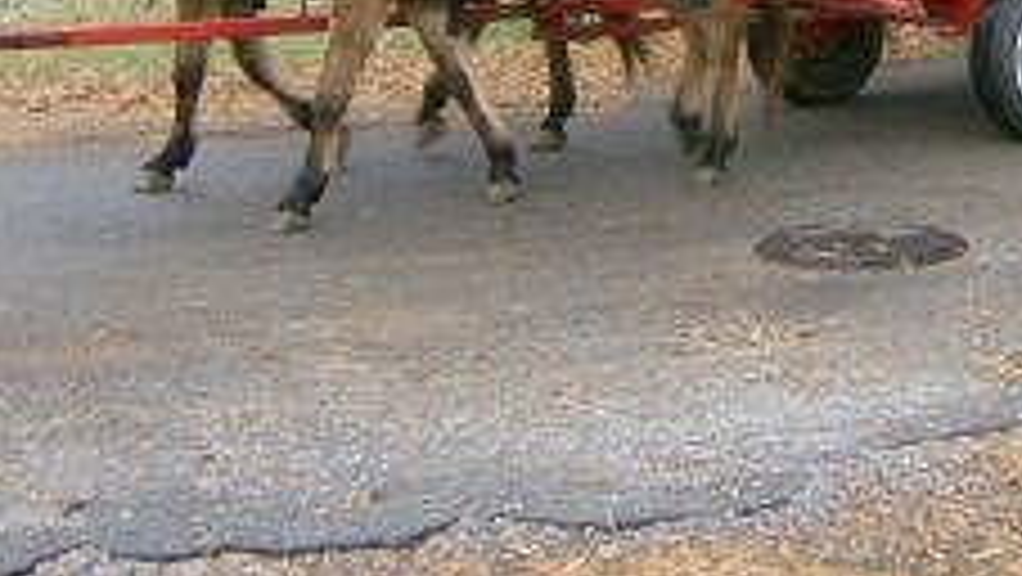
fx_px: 2115
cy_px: -180
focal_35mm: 78
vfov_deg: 14.8
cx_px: 788
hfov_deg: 26.7
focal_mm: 6
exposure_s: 1/115
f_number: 2.8
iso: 100
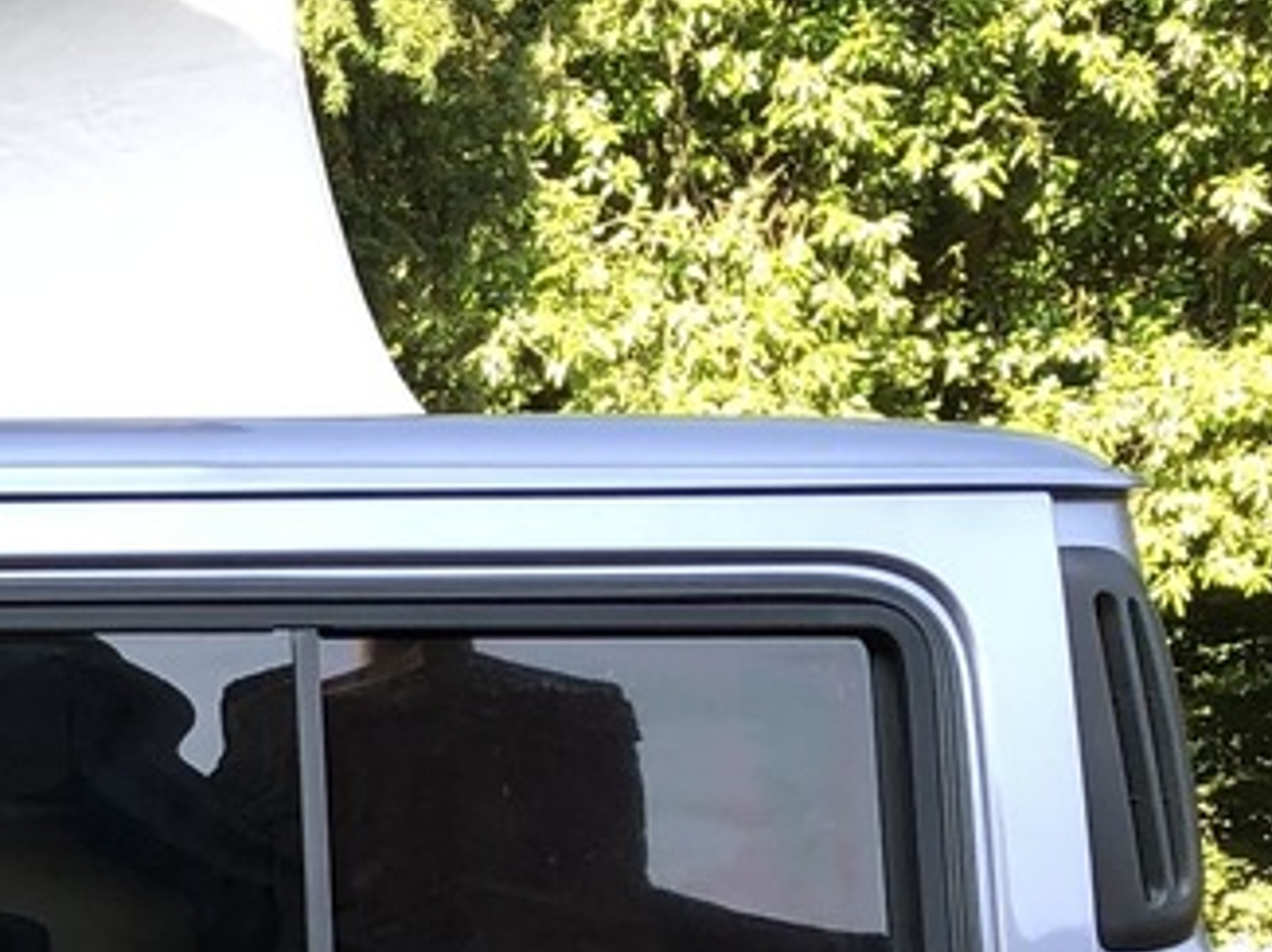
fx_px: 4737
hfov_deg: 13.0
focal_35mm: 129
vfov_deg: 11.1
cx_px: -1389
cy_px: 1348
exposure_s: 1/120
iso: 20
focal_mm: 3.99
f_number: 1.8
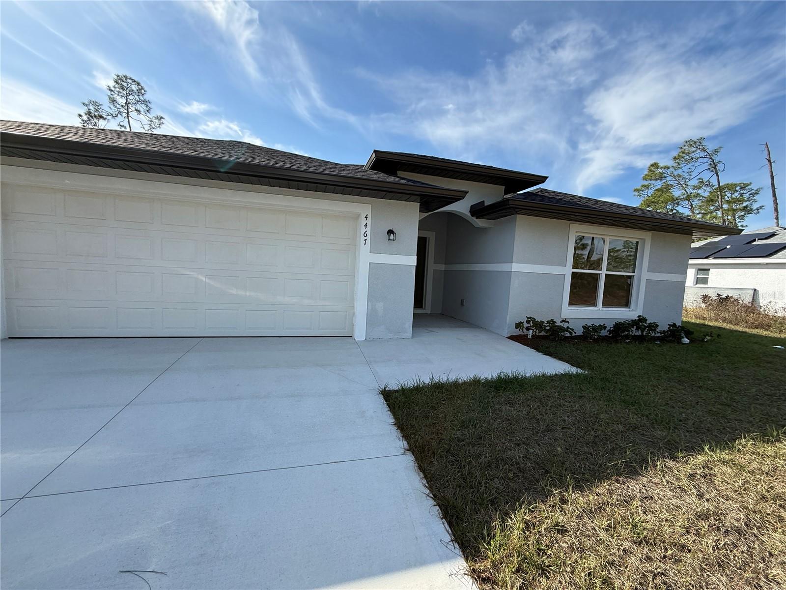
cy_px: 295
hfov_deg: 102.1
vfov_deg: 85.7
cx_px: 393
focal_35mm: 14
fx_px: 318
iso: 64
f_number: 2.2
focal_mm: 2.22
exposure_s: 1/1017
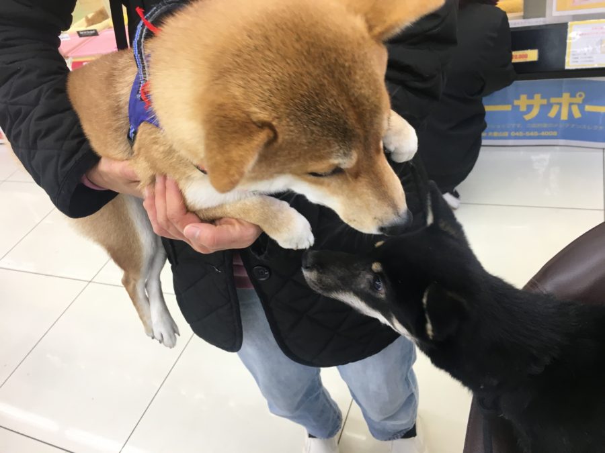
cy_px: 226
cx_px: 302
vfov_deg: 48.2
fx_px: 507
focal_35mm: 29
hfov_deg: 61.7
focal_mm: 4.15
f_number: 2.2
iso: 32
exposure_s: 1/30
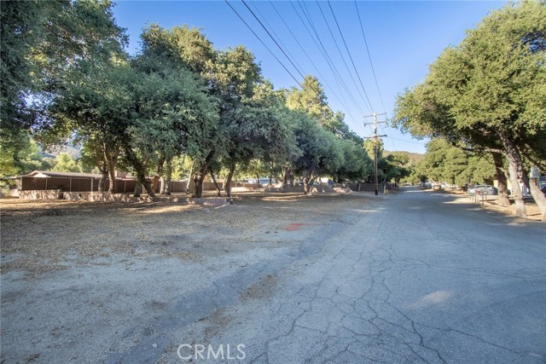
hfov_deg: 100.4
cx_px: 273
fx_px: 228
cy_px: 182
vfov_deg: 77.4
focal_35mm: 15
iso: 800
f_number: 5.6
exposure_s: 1/1600
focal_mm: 10
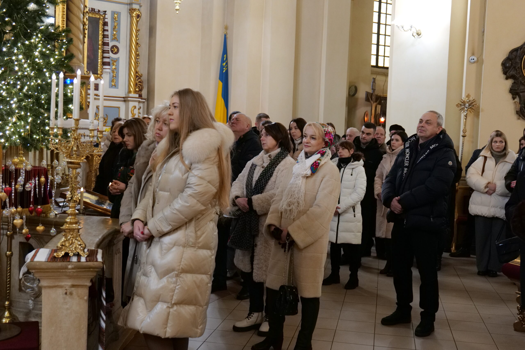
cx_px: 262
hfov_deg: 45.4
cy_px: 175
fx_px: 627
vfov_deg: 31.2
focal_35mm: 43
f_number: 5.6
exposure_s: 1/40
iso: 6400
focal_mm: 43
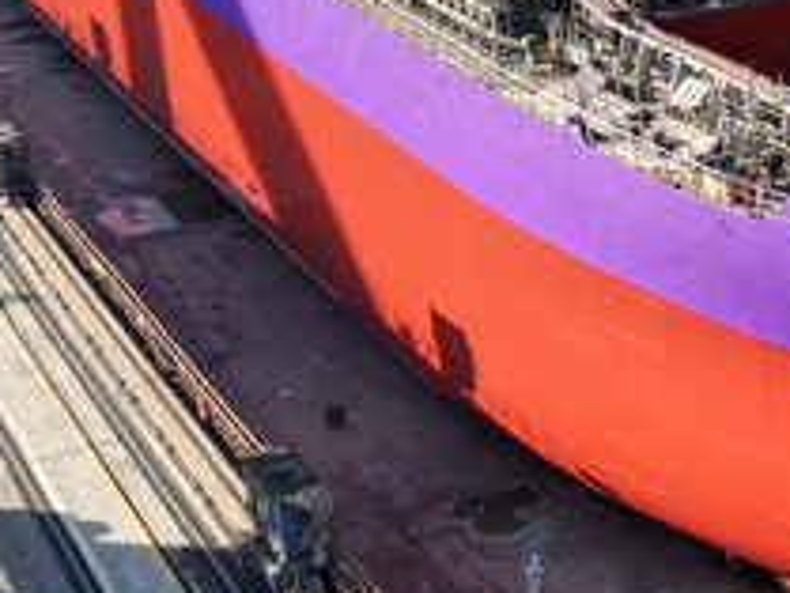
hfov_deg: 22.2
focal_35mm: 84
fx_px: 1918
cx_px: 835
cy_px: 227
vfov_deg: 17.6
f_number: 1.7
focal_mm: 6.72
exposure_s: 1/1250
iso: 110
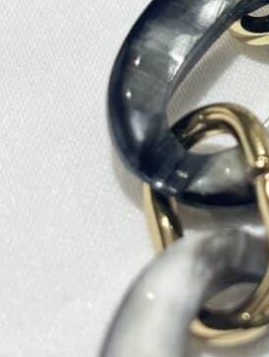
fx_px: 1521
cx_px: 252
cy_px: 46
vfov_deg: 13.3
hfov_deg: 10.0
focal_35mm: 147
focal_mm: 5.96
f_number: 1.6
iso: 32
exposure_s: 1/211
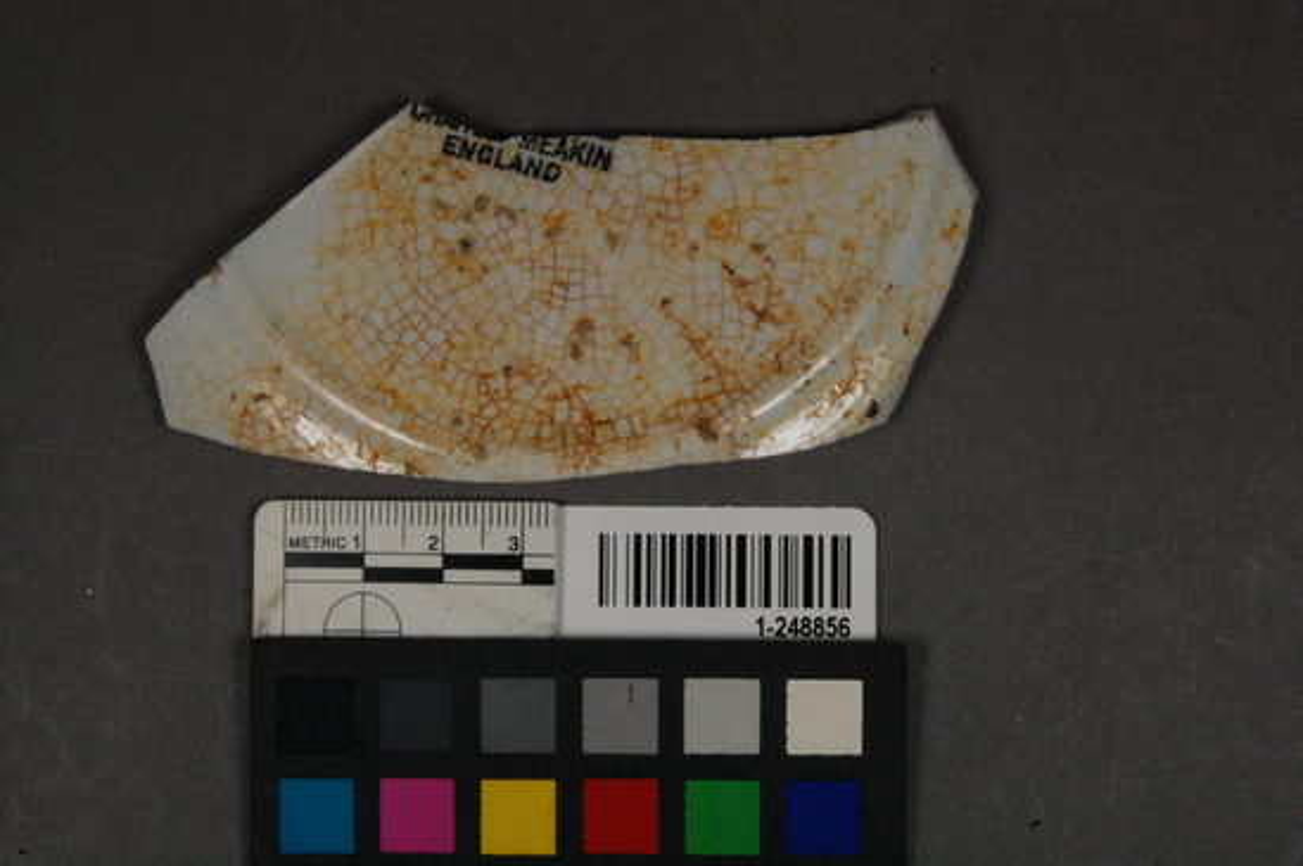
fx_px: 2712
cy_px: 433
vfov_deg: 18.1
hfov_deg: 27.0
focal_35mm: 75
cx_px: 652
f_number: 36
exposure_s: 1/60
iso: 1600
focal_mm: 50
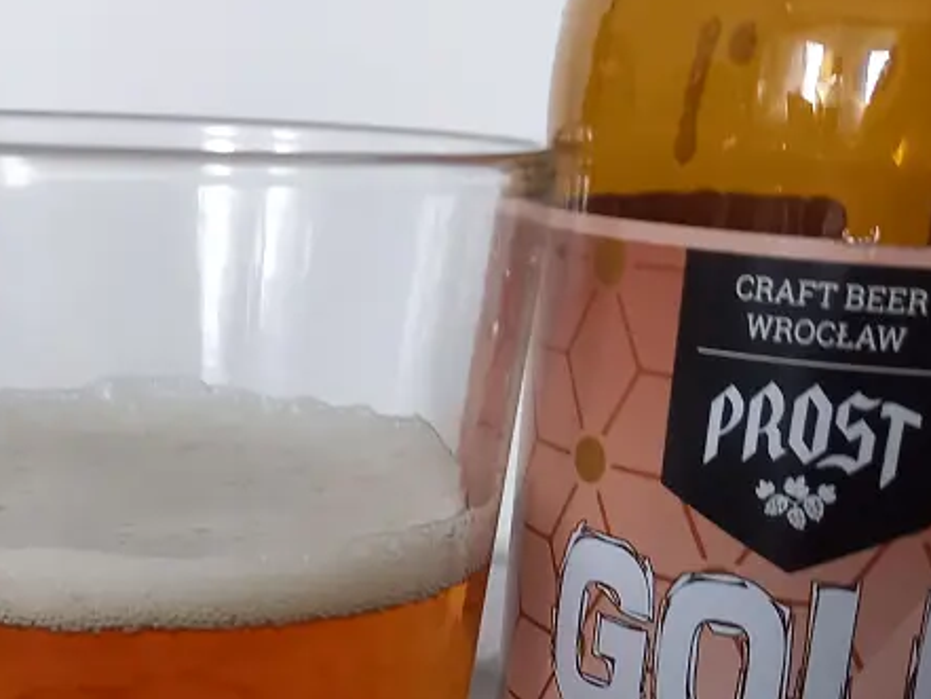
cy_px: 724
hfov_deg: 33.2
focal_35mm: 58
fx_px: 1560
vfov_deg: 24.0
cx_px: 395
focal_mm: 4.65
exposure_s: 1/33
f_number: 1.8
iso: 400
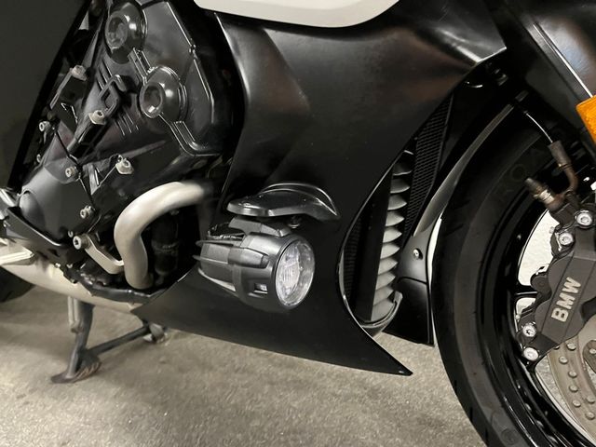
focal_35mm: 26
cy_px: 224
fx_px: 448
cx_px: 298
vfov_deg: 53.1
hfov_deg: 67.3
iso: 500
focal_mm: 5.1
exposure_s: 1/25
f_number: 1.6
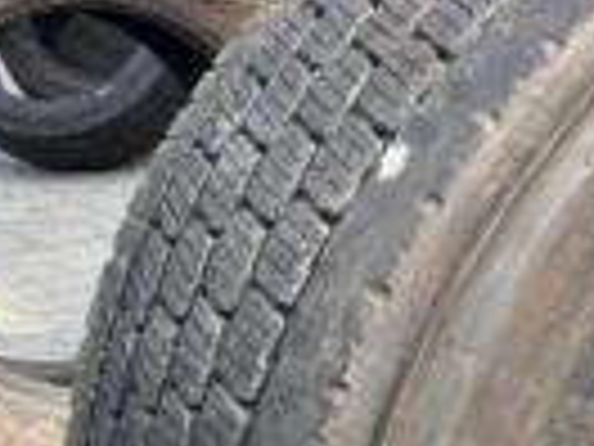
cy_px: 457
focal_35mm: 85
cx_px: 616
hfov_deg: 22.0
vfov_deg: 16.9
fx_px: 1459
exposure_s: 1/571
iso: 32
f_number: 1.8
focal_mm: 4.25
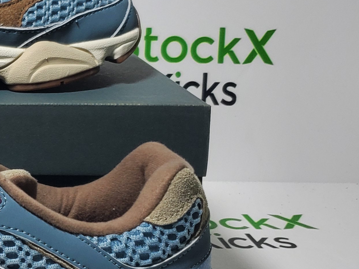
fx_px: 871
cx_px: -68
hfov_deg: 21.6
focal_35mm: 84
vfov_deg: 17.6
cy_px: 127
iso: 50
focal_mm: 4.3
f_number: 1.5
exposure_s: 1/414
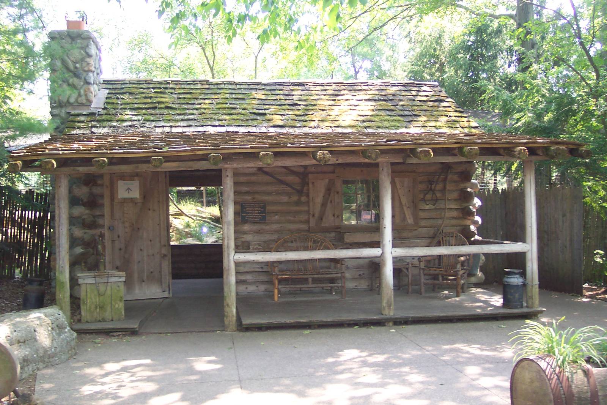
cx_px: 304
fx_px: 641
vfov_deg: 35.1
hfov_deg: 50.7
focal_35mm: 38
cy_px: 202
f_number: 2.8
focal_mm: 8
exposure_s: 1/60
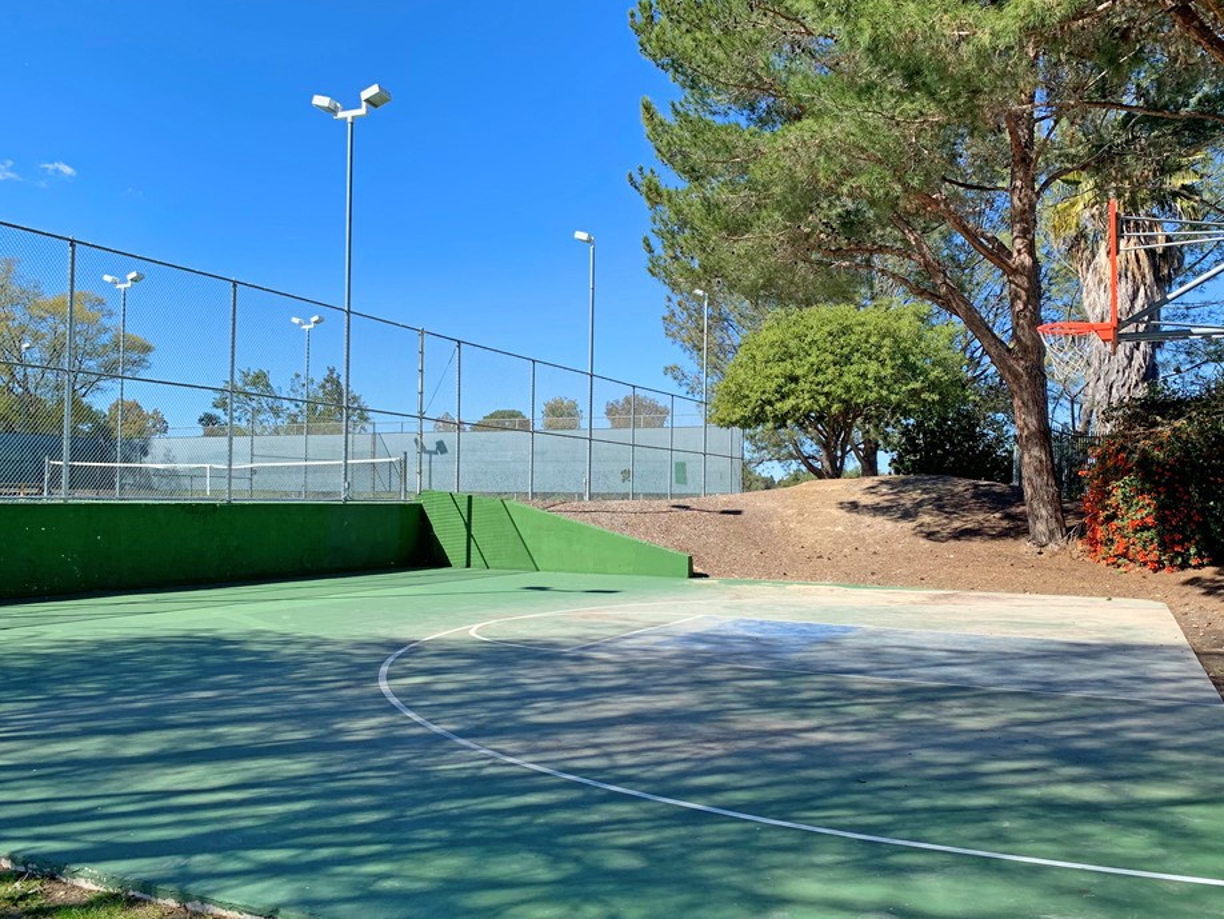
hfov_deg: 61.6
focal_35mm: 29
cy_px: 483
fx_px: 1026
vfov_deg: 48.2
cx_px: 640
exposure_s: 1/1427
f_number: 1.8
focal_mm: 4.25
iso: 25
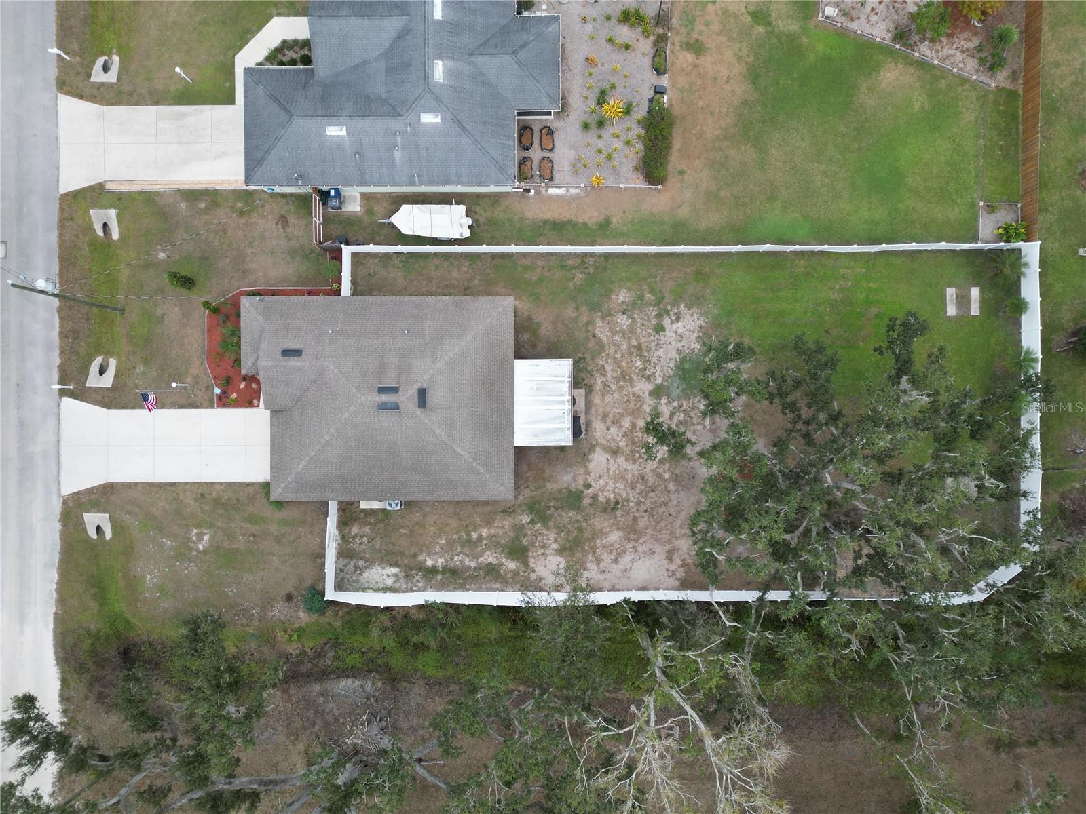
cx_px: 543
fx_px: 753
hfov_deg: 71.6
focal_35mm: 24
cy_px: 407
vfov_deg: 56.8
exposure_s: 1/725
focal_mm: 6.72
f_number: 1.7
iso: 150
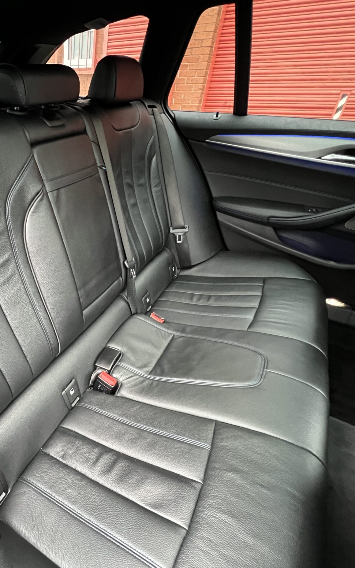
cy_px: 293
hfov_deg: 56.8
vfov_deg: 88.0
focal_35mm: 19
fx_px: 294
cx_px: 63
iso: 1000
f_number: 1.8
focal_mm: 1.57
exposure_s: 1/41
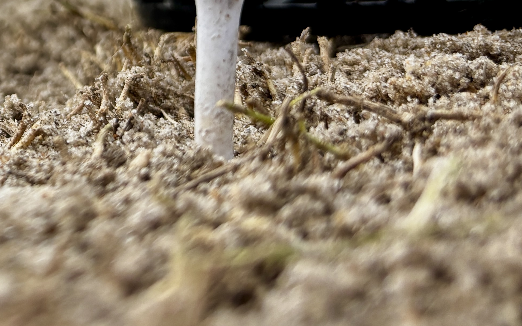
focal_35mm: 81
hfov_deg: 23.1
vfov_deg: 15.1
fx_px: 1152
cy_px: -146
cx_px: -128
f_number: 1.6
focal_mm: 5.96
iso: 50
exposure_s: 1/2193
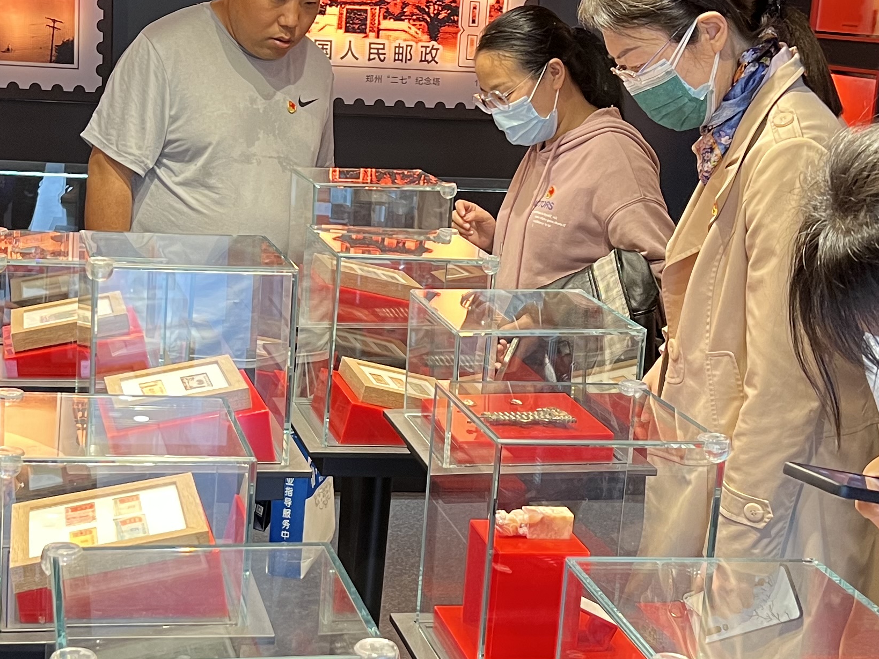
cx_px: 351
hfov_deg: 30.2
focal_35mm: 64
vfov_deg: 22.9
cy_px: 312
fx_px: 1625
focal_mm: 5.7
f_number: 1.5
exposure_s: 1/50
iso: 160
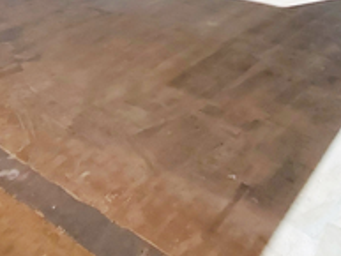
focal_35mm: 43
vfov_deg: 25.0
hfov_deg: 43.6
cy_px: -136
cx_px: 205
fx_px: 424
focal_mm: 1.8
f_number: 2.2
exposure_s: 1/119
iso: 100
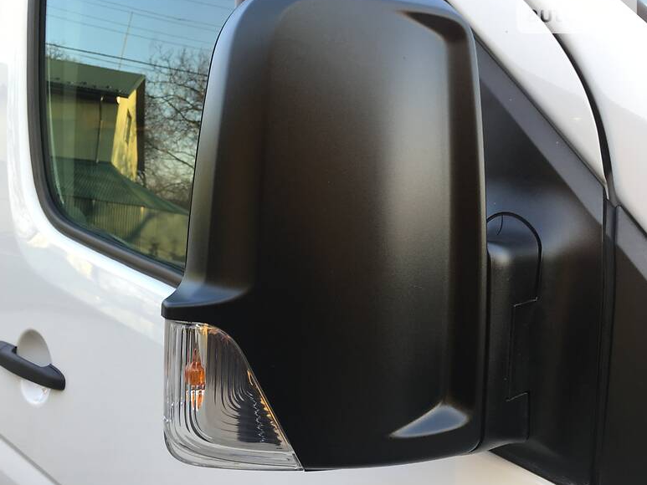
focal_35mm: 30
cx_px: 315
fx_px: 561
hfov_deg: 59.9
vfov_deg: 46.8
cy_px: 238
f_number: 2.2
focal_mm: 4.2
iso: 32
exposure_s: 1/100
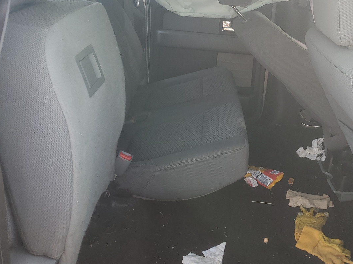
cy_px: 87
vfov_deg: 36.4
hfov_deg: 47.1
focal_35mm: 39
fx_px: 398
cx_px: 235
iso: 50
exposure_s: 1/167
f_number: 1.5
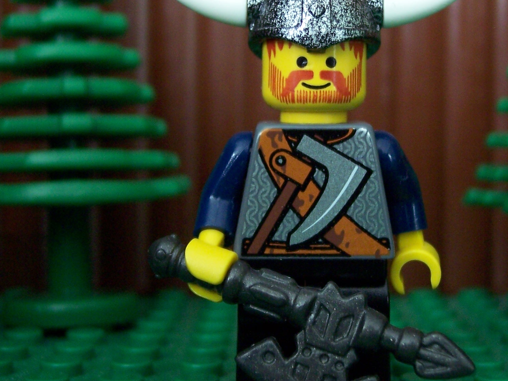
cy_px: 116
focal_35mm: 75
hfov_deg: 26.0
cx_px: 286
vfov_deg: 19.6
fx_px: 1101
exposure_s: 1/8
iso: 200
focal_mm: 8
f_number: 3.4
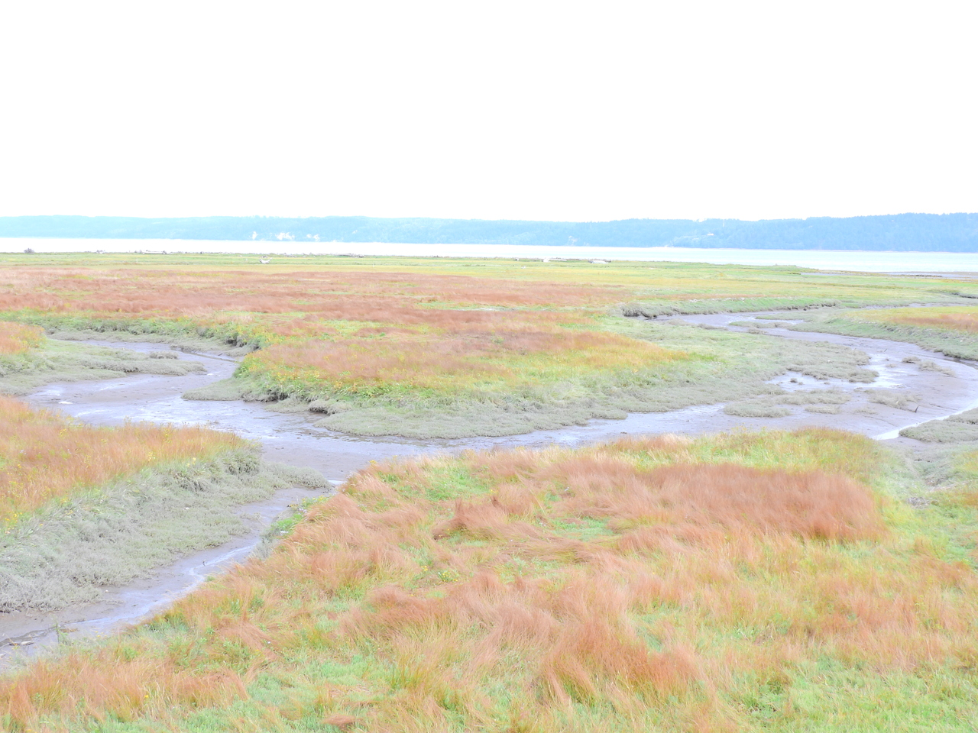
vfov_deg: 30.9
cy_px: 366
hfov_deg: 40.4
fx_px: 1328
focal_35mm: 47
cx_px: 489
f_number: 8
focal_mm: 8.4
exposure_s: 1/50
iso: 100
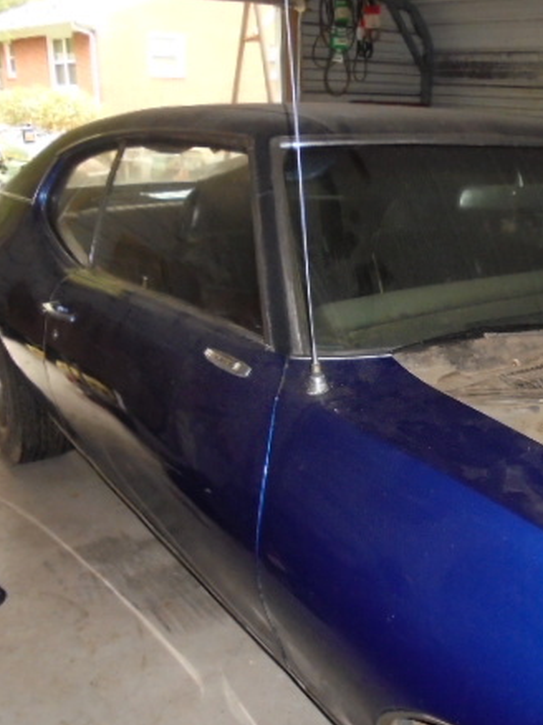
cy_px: 382
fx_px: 796
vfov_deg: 49.0
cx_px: 407
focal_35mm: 38
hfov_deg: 36.8
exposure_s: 1/30
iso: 500
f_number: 3.5
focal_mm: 4.6
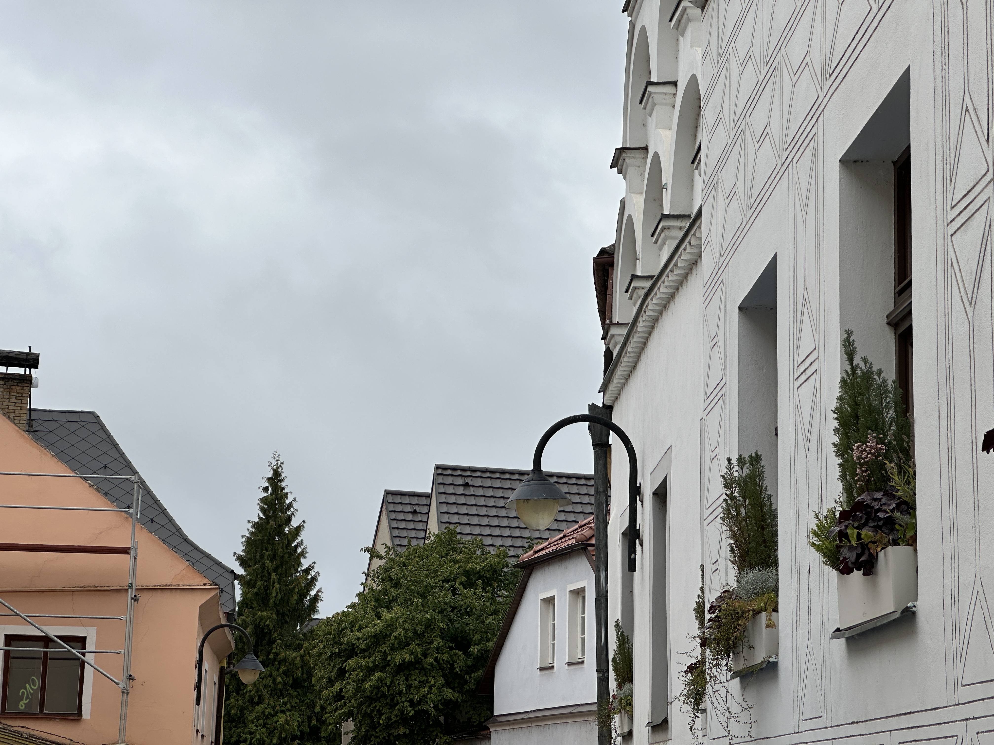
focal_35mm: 77
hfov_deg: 25.3
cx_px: 497
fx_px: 2211
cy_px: 372
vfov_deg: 19.1
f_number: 2.8
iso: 32
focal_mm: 9
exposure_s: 1/968
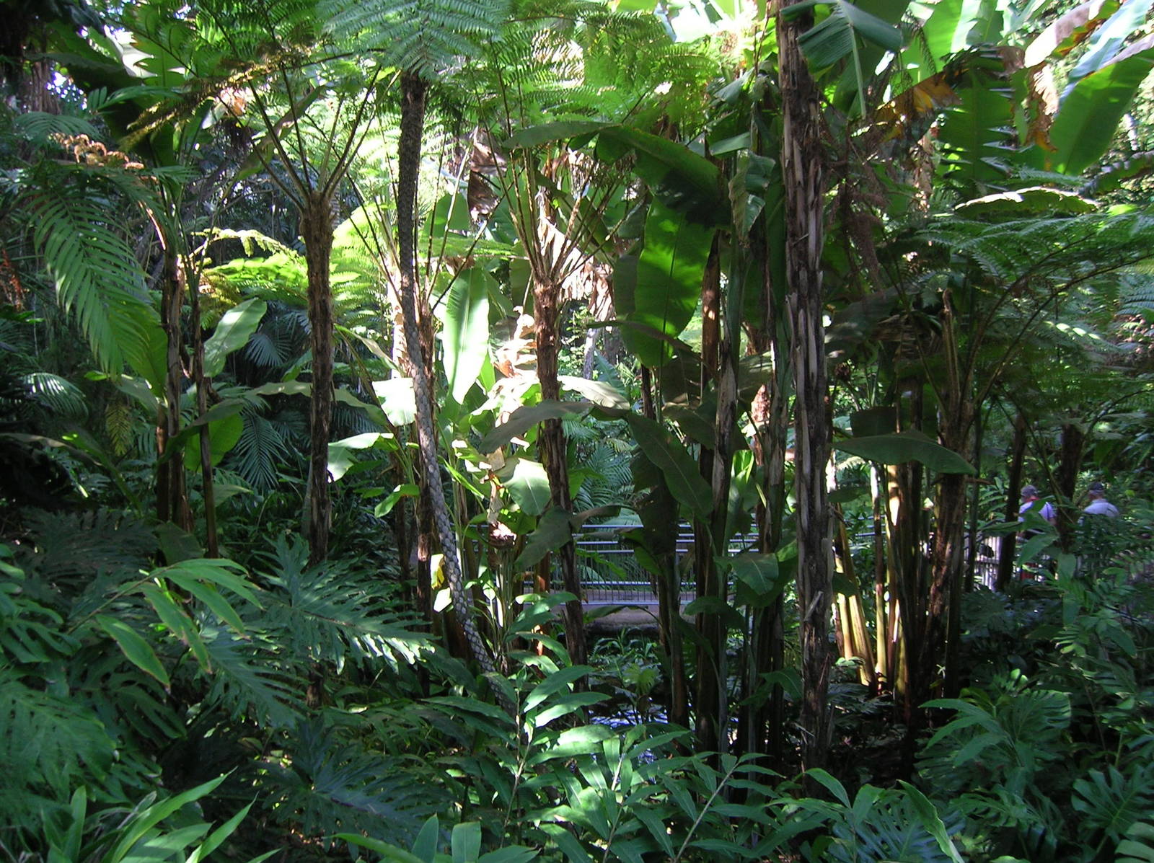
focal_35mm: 34
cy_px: 432
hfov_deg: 54.0
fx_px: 1132
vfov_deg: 41.7
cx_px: 577
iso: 50
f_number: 2.9
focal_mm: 5.7
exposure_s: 1/34
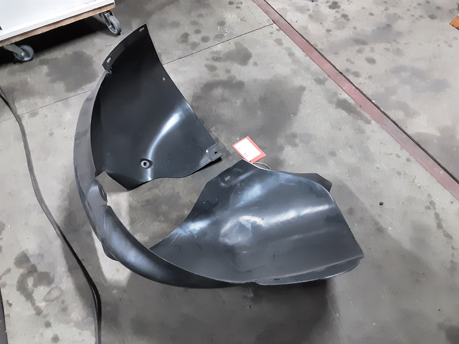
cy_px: 172
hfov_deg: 65.3
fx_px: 358
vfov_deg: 51.4
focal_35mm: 27
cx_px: 230
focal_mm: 2.91
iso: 400
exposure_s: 1/20
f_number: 1.9
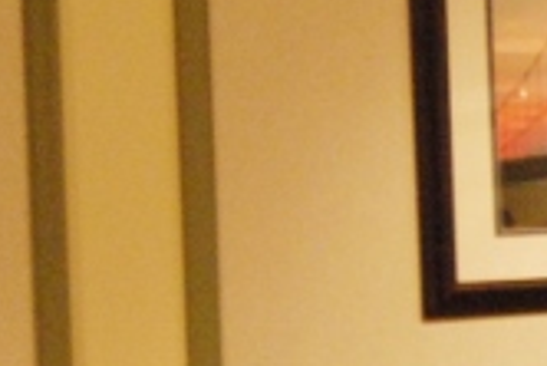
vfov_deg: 4.7
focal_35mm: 290
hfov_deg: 6.8
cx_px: 1120
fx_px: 4410
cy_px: 356
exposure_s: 1/13
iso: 1600
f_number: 5
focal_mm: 40
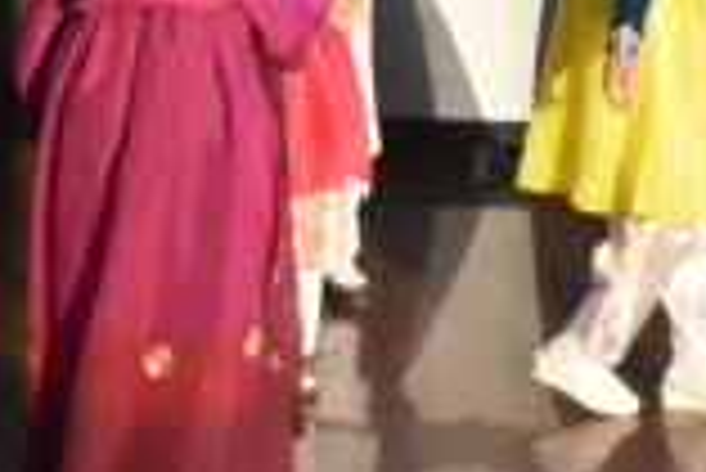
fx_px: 9756
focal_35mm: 497
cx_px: 1160
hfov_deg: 4.1
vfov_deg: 2.8
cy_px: -13
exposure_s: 1/60
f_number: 5.6
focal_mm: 52
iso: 6400
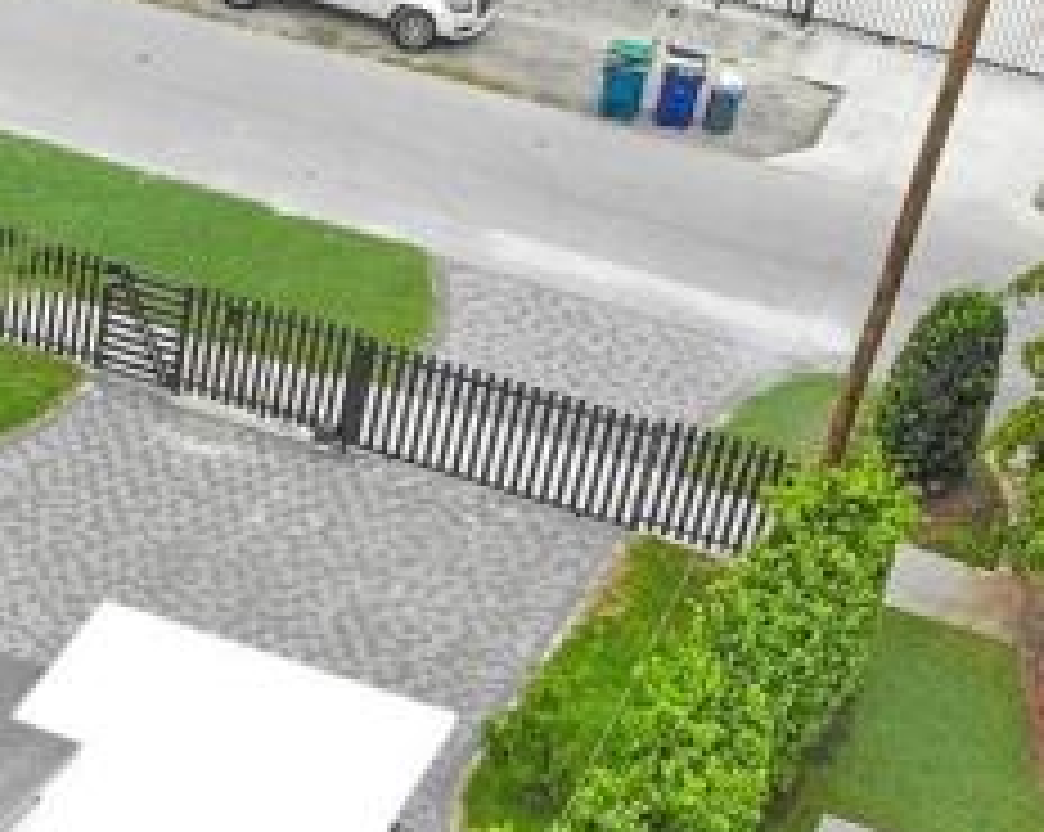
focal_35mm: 97
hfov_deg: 18.2
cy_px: 724
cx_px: -396
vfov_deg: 15.7
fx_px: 2993
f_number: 2.8
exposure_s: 1/552
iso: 100
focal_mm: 4.5
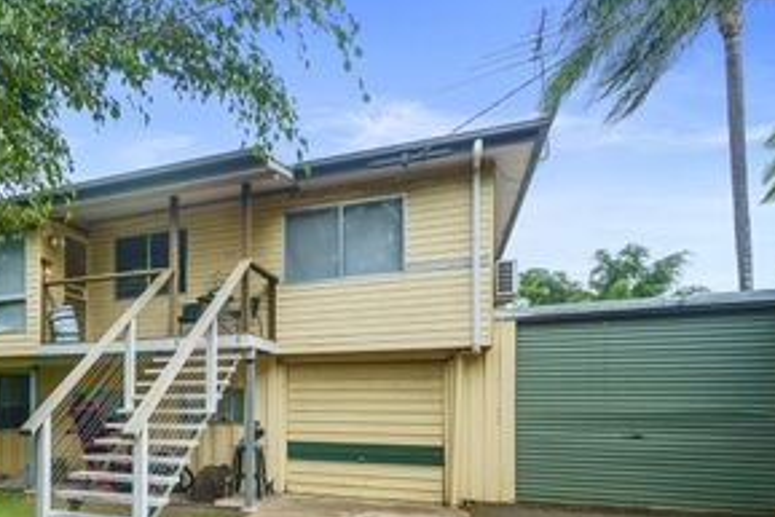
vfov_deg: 47.0
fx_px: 560
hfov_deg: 63.7
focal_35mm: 26
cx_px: 161
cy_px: 411
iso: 1250
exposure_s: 1/500
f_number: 4
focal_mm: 16
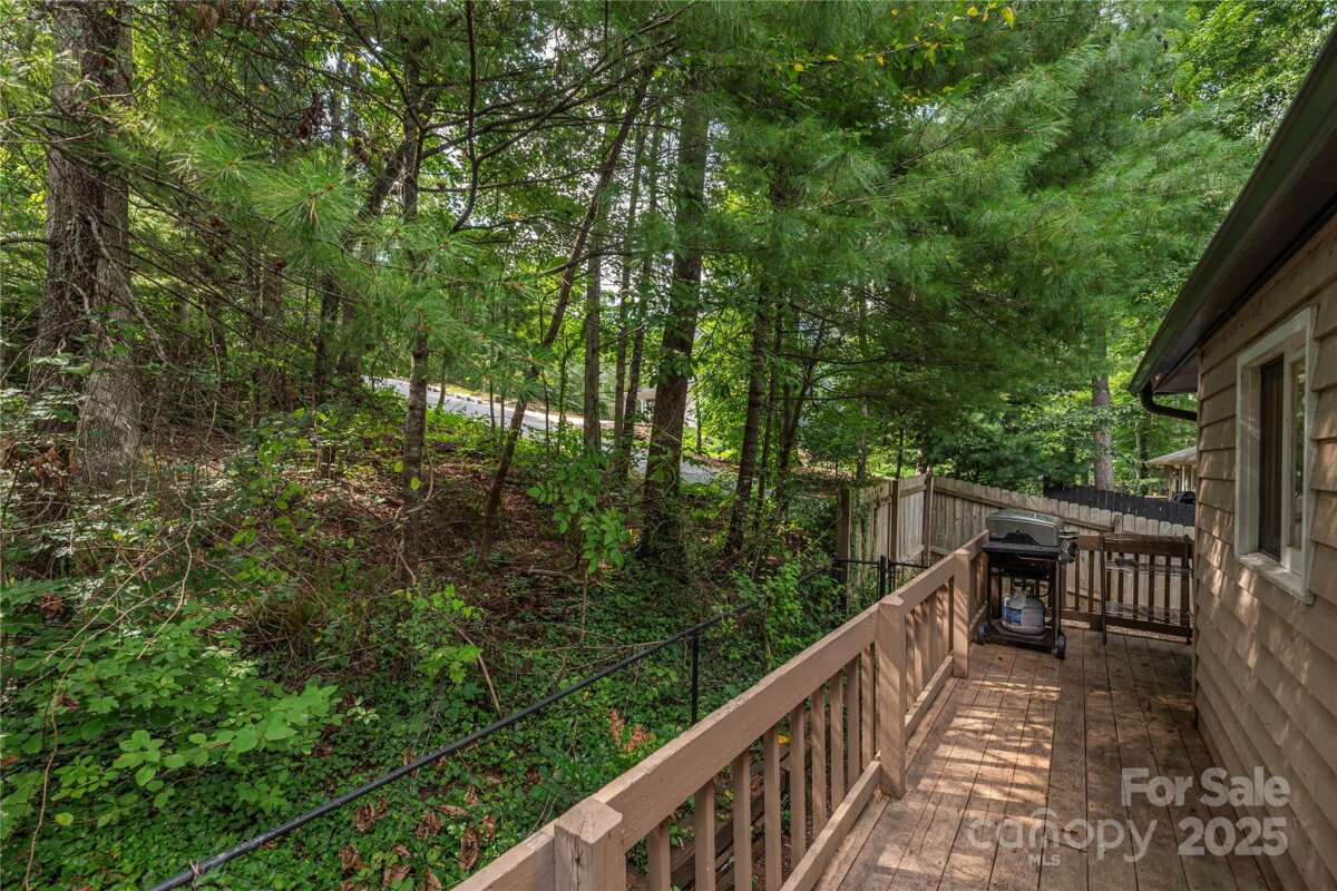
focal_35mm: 14
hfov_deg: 104.3
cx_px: 668
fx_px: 520
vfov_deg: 81.2
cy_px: 446
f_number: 7.1
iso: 320
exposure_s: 1/160
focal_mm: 14
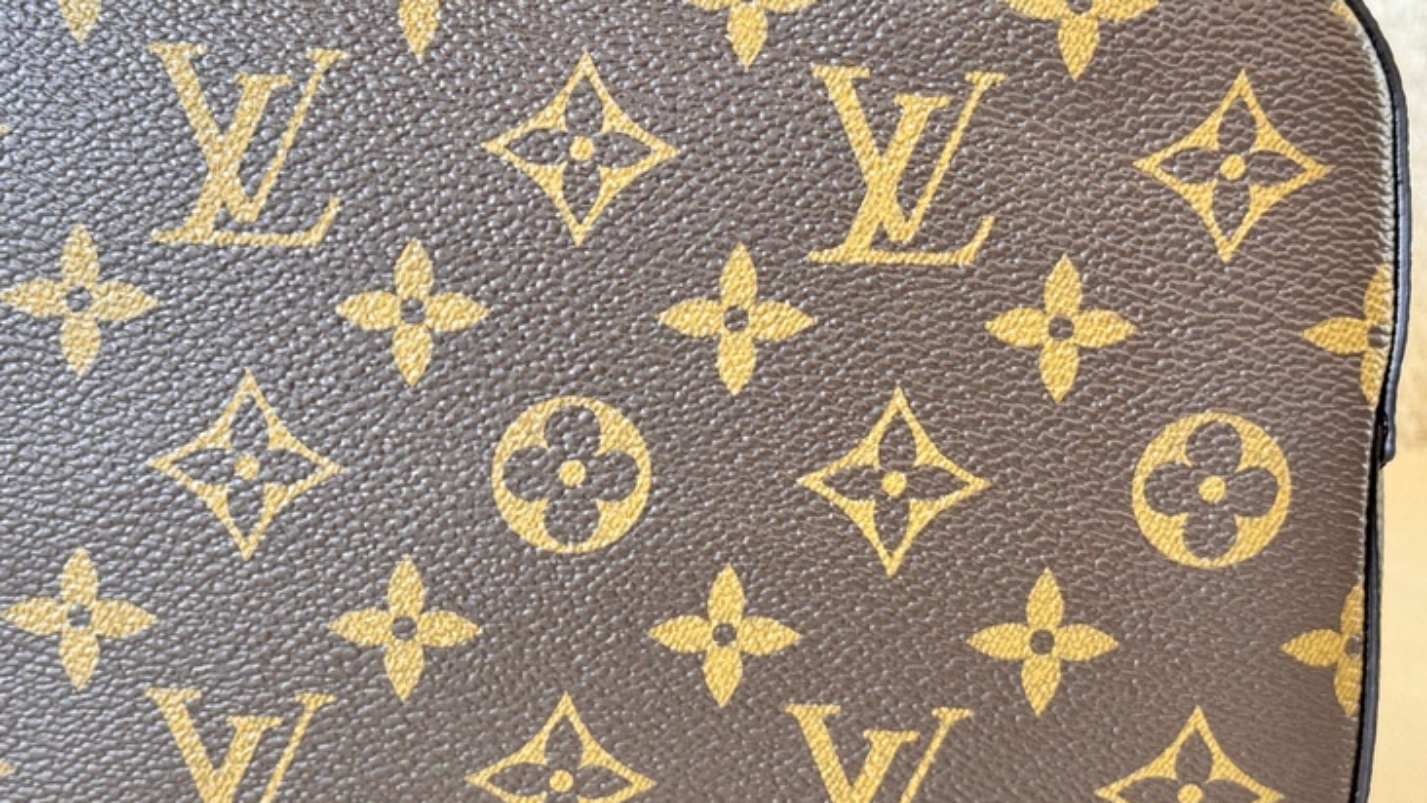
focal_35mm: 72
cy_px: 402
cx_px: 597
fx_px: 2725
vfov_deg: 16.8
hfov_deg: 29.3
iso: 250
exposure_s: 1/53
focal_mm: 6.76
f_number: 1.78
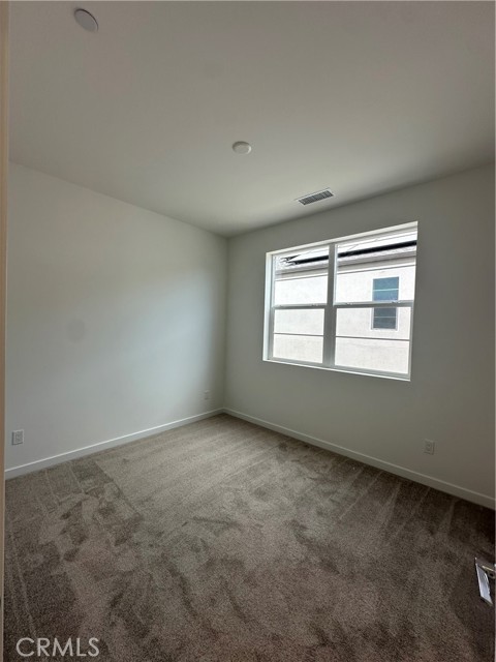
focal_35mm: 14
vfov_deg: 102.1
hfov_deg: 85.7
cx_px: 248
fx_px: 267
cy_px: 331
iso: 40
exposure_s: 1/166
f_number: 2.2
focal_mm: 2.22
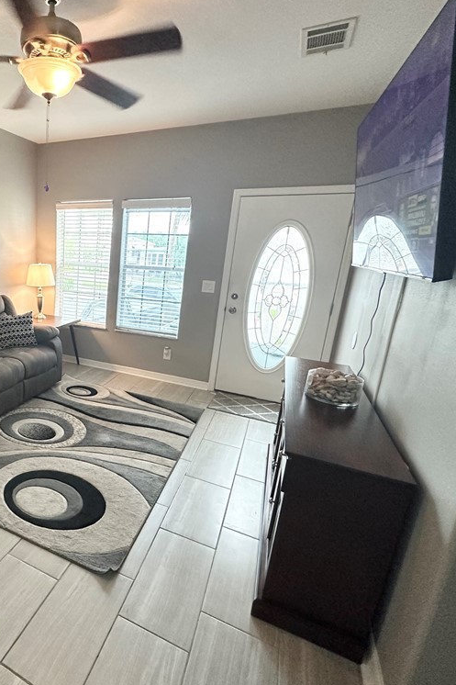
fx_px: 380
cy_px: 342
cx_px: 67
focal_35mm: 20
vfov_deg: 84.0
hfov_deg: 55.7
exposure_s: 1/120
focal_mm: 2.22
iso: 320
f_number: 2.2
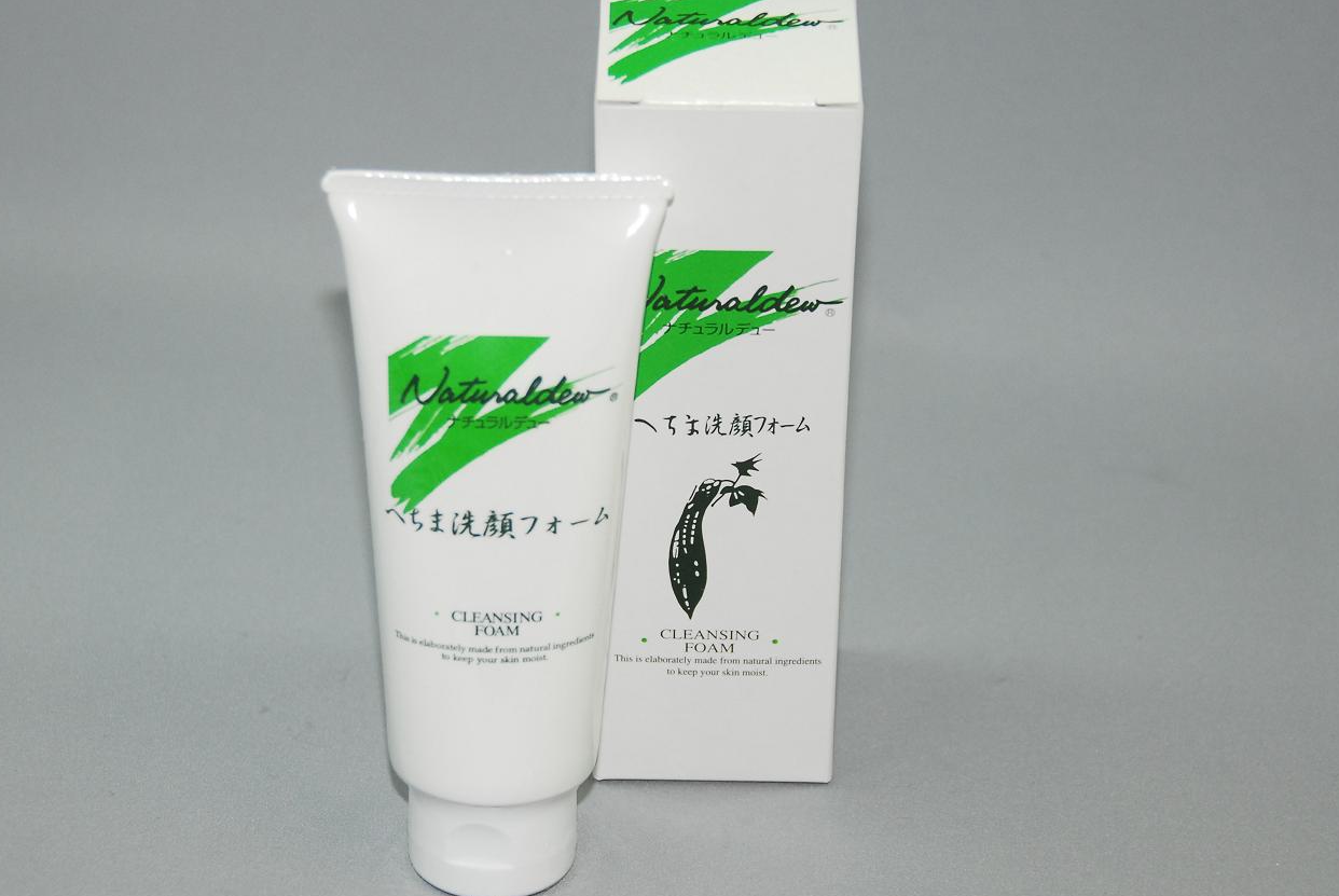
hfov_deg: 17.6
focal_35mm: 116
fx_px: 4319
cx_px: 637
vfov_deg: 11.8
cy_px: 436
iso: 400
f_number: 4.8
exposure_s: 1/60
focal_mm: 62
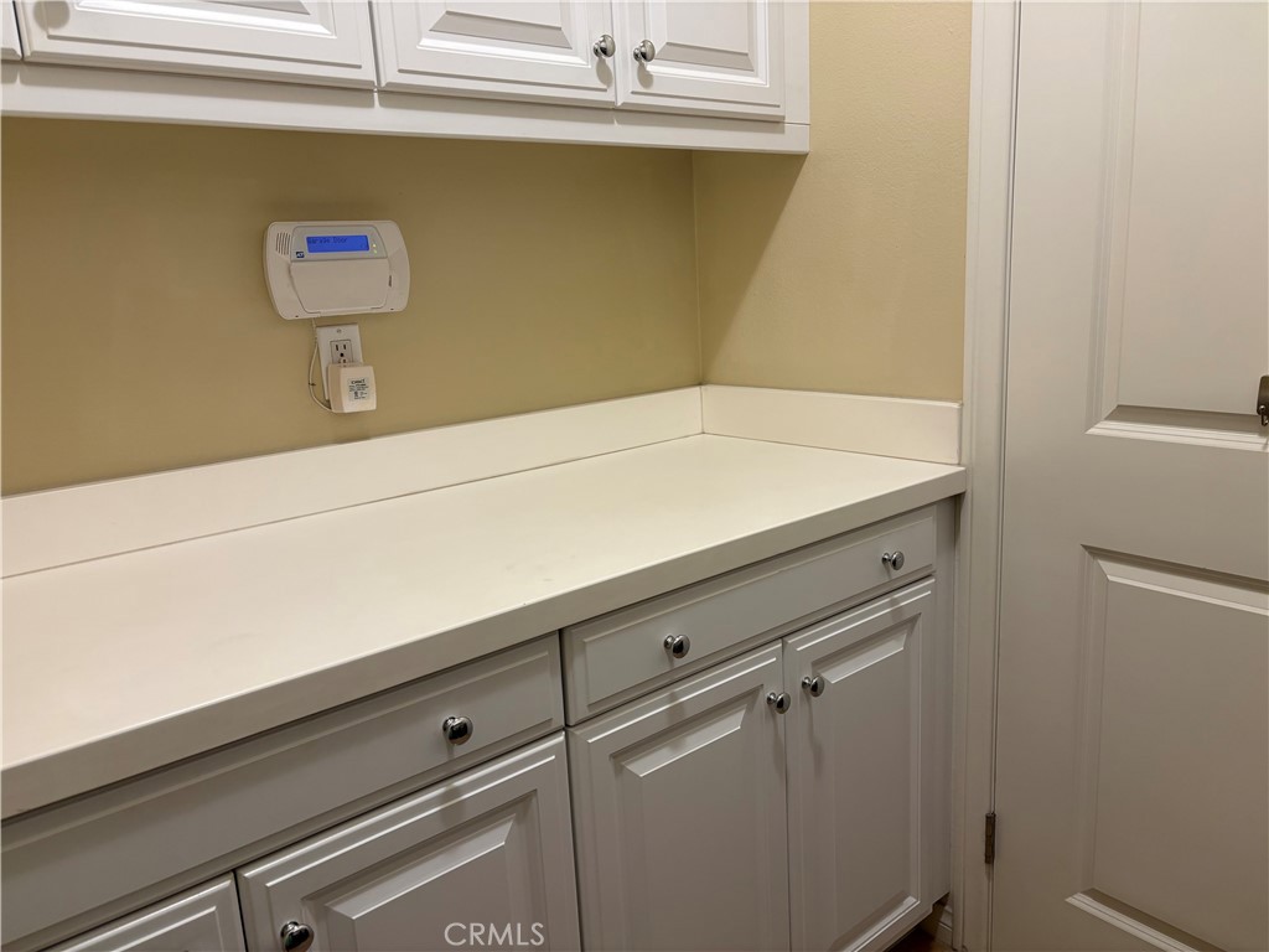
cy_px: 476
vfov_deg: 53.1
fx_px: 953
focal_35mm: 26
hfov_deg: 67.3
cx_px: 634
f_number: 1.6
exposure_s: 1/60
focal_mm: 5.96
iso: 80
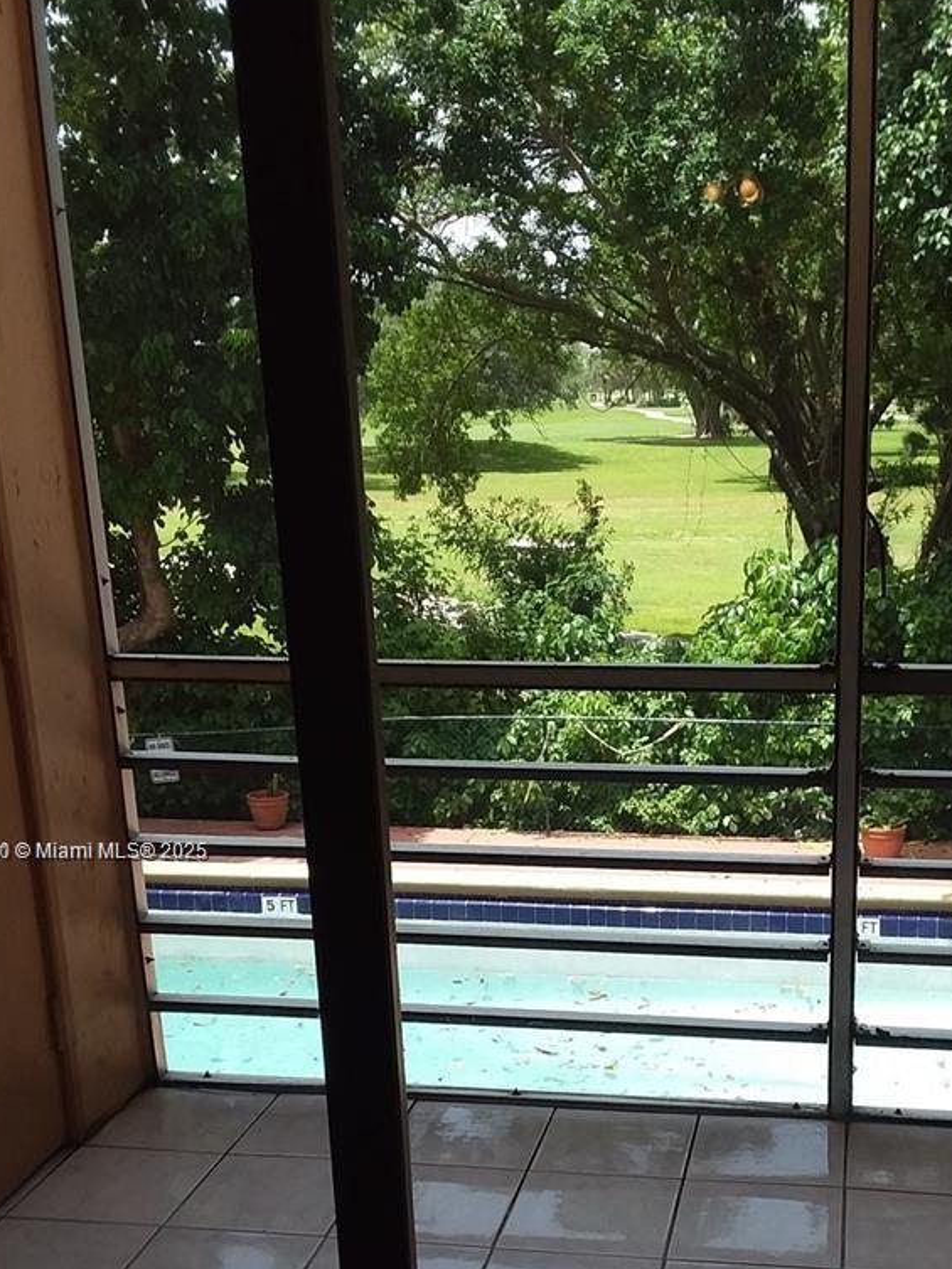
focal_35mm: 43
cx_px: 657
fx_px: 1576
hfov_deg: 33.2
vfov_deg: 43.2
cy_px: 853
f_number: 1.9
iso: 50
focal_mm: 2.91
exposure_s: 1/322
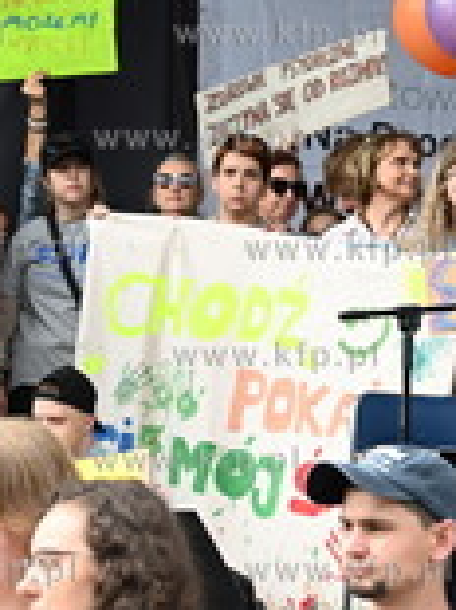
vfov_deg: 9.9
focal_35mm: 199
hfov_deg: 7.4
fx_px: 3500
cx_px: 487
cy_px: 301
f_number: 5.6
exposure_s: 1/250
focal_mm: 80
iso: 250
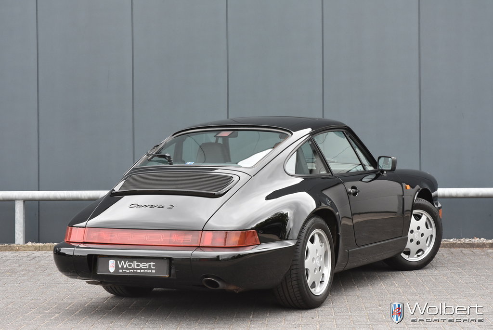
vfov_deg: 17.5
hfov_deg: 26.0
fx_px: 1069
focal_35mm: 78
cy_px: 165
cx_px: 246
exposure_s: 1/200
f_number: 7.1
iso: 800
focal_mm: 52
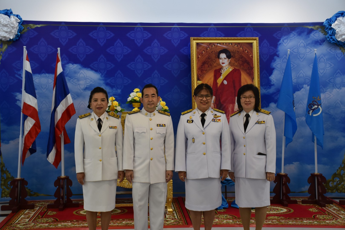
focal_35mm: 57
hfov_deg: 35.1
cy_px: 115
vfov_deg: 23.8
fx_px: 546
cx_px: 172
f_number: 4.2
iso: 500
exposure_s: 1/60
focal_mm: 38
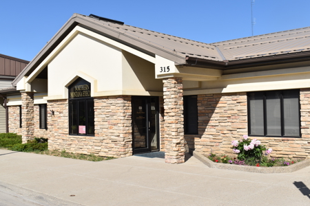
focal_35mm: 40
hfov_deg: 47.9
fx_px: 349
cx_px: 155
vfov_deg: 33.0
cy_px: 103
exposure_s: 1/500
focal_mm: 27
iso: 200
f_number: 11
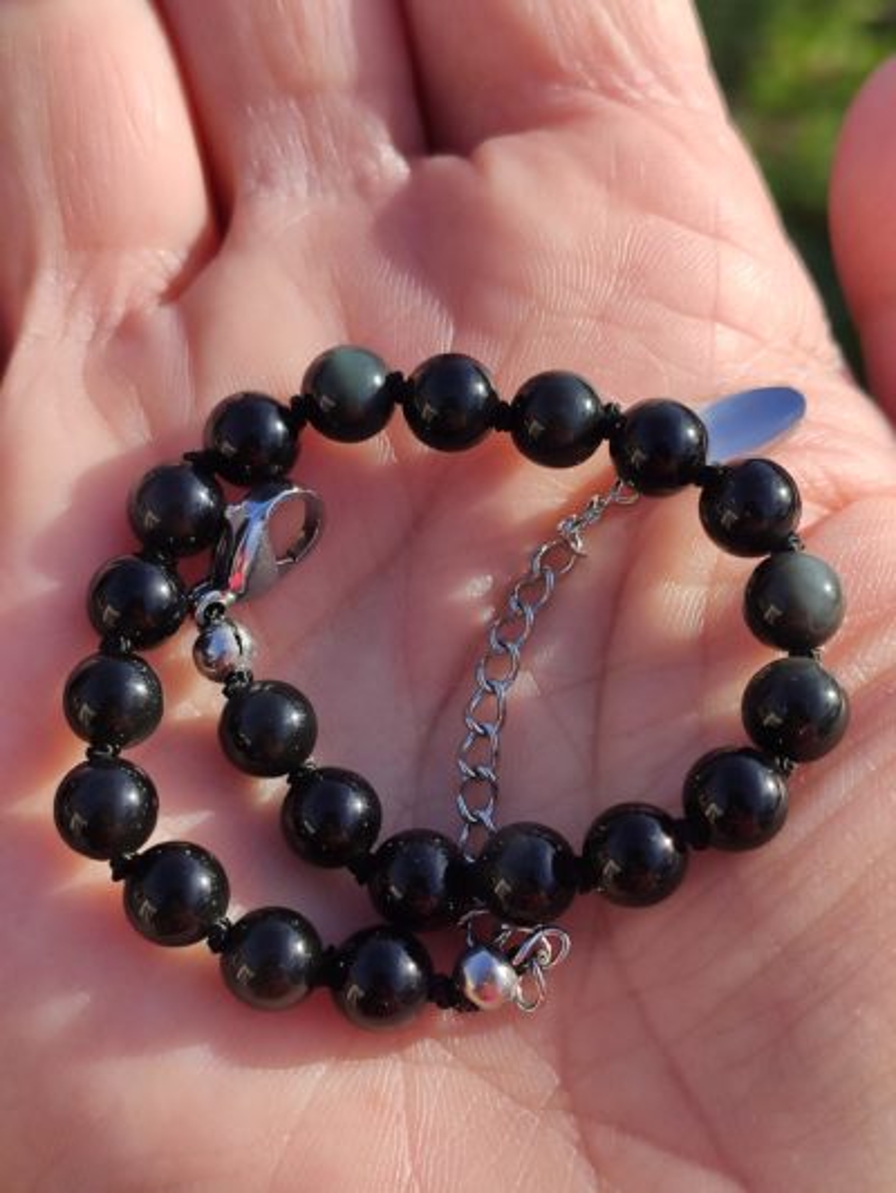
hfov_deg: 53.1
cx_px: 448
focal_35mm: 26
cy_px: 596
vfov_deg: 67.3
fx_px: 897
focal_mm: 4.77
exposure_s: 1/978
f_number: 1.75
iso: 112
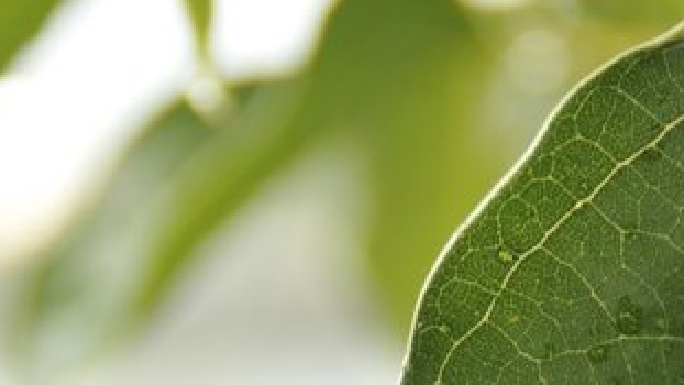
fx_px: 4680
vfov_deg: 4.7
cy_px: 639
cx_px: 552
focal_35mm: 258
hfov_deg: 8.3
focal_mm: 50
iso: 200
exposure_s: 1/250
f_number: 3.5
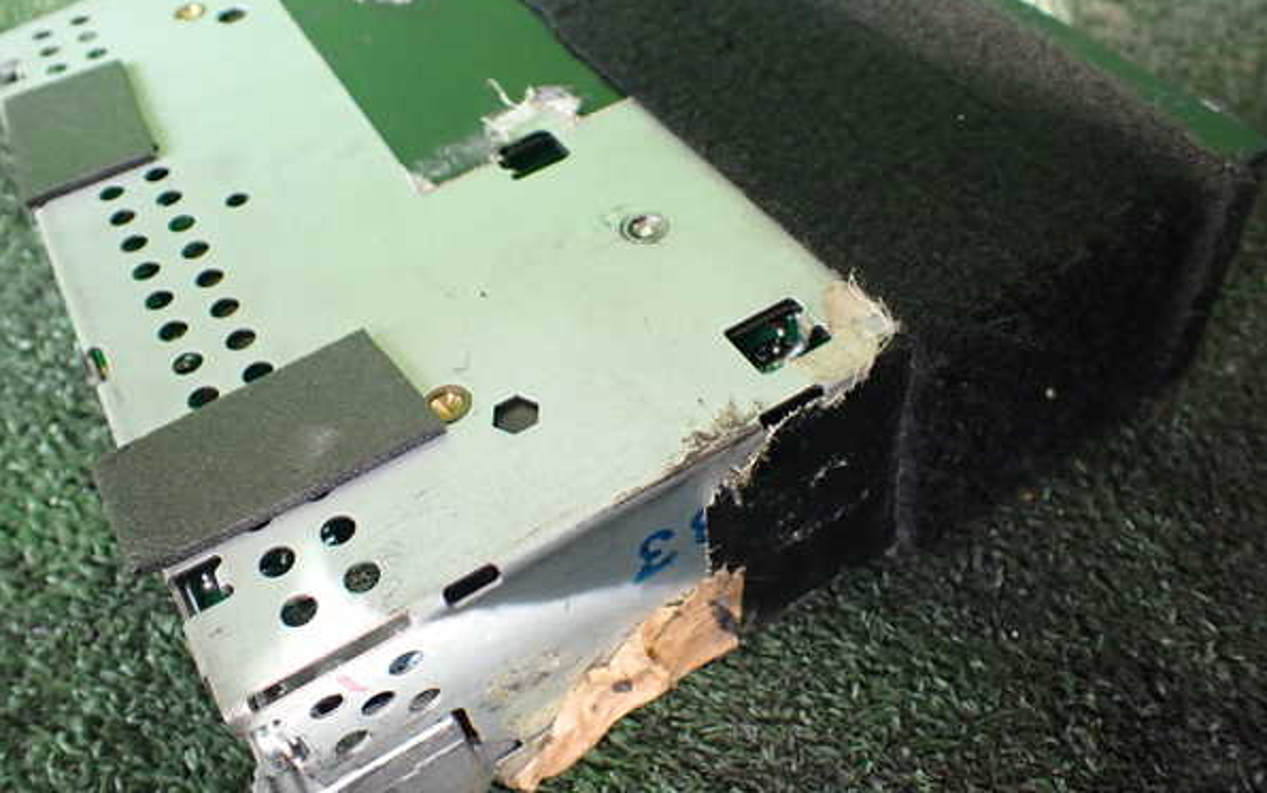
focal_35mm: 32
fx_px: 1105
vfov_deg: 39.4
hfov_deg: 59.6
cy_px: 370
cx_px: 636
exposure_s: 1/125
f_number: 2.3
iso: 400
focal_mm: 5.4
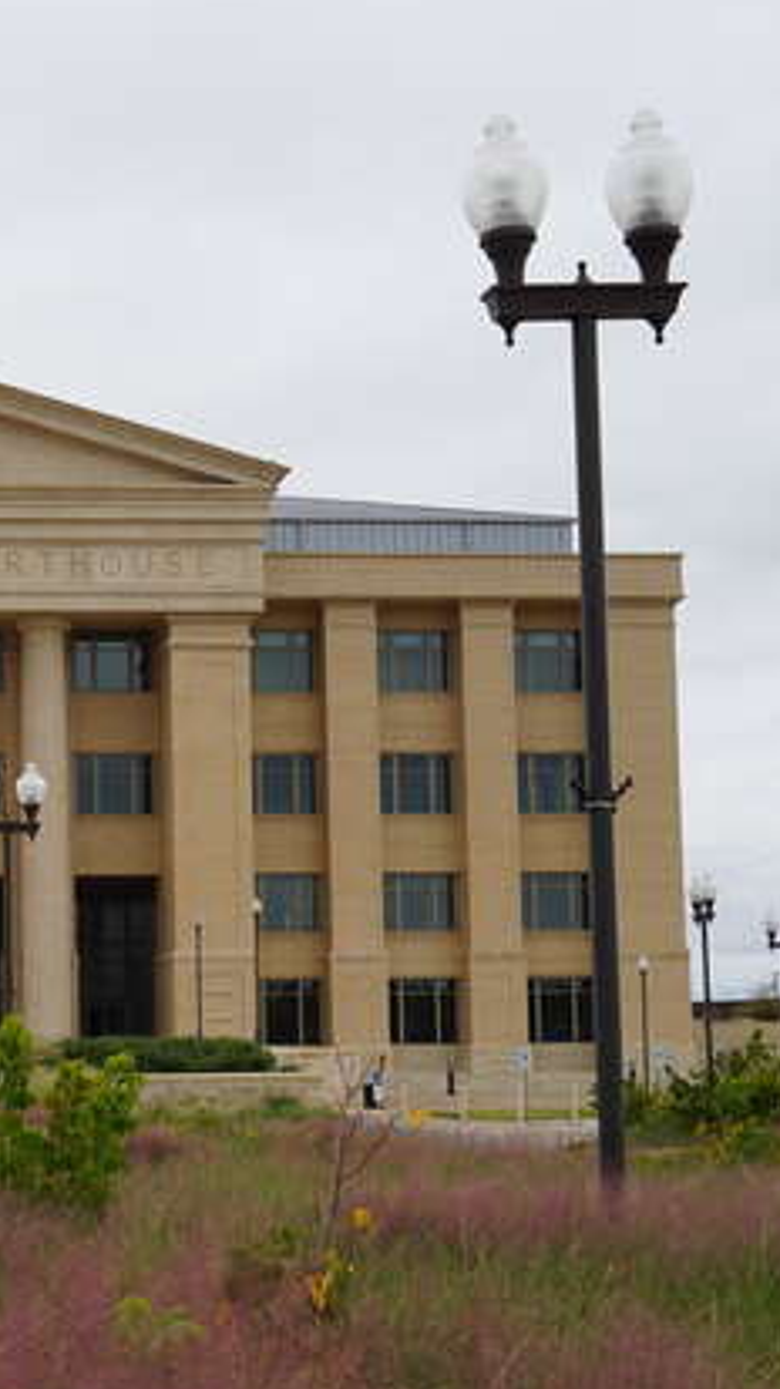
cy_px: 795
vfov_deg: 30.1
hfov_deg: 16.6
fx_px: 2577
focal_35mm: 70
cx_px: -118
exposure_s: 1/100
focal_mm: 23
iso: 100
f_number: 9
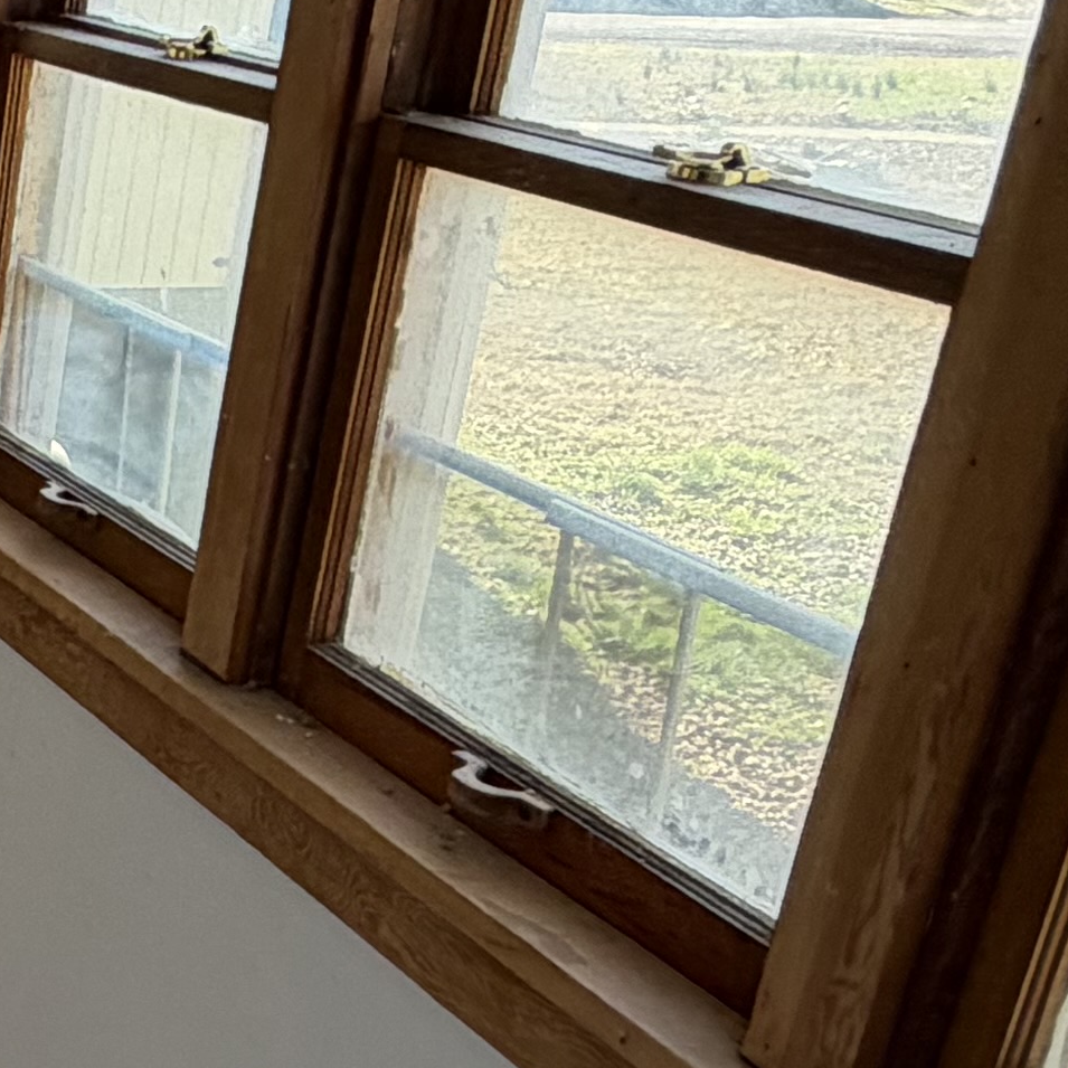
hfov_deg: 17.7
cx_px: -973
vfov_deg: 22.9
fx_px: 2583
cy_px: 896
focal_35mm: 74
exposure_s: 1/121
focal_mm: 2.22
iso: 64
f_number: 2.2
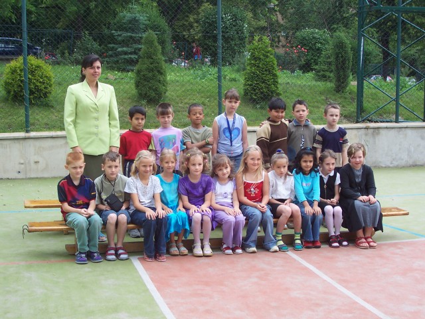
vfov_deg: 25.7
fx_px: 700
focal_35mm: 57
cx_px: 212
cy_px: 160
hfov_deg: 33.8
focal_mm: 8.6
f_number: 3.4
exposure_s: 1/180
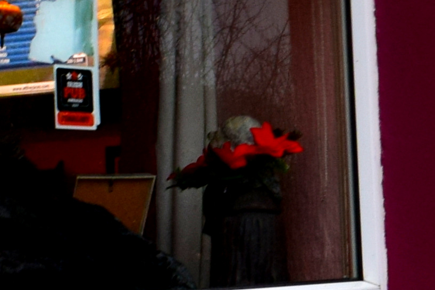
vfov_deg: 6.9
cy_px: 202
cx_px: 711
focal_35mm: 198
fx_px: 2392
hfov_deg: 10.0
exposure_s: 1/20
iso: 400
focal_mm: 18
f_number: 6.3
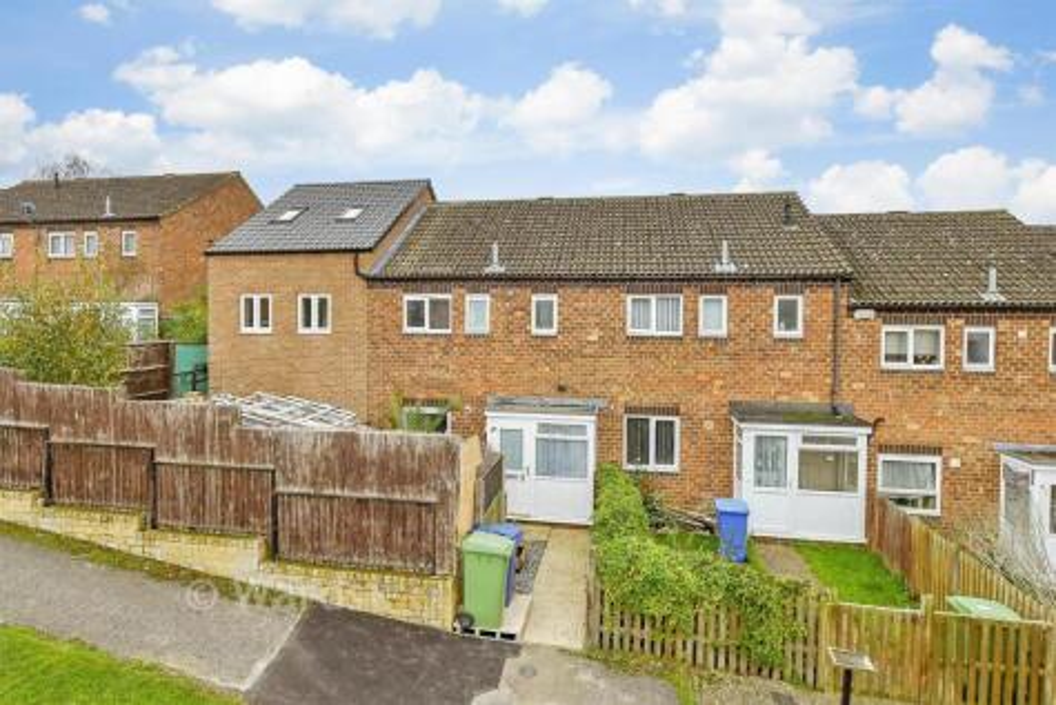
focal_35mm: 15
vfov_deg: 77.4
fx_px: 440
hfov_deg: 100.4
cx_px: 528
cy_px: 352
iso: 160
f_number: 5.6
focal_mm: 10
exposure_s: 1/125
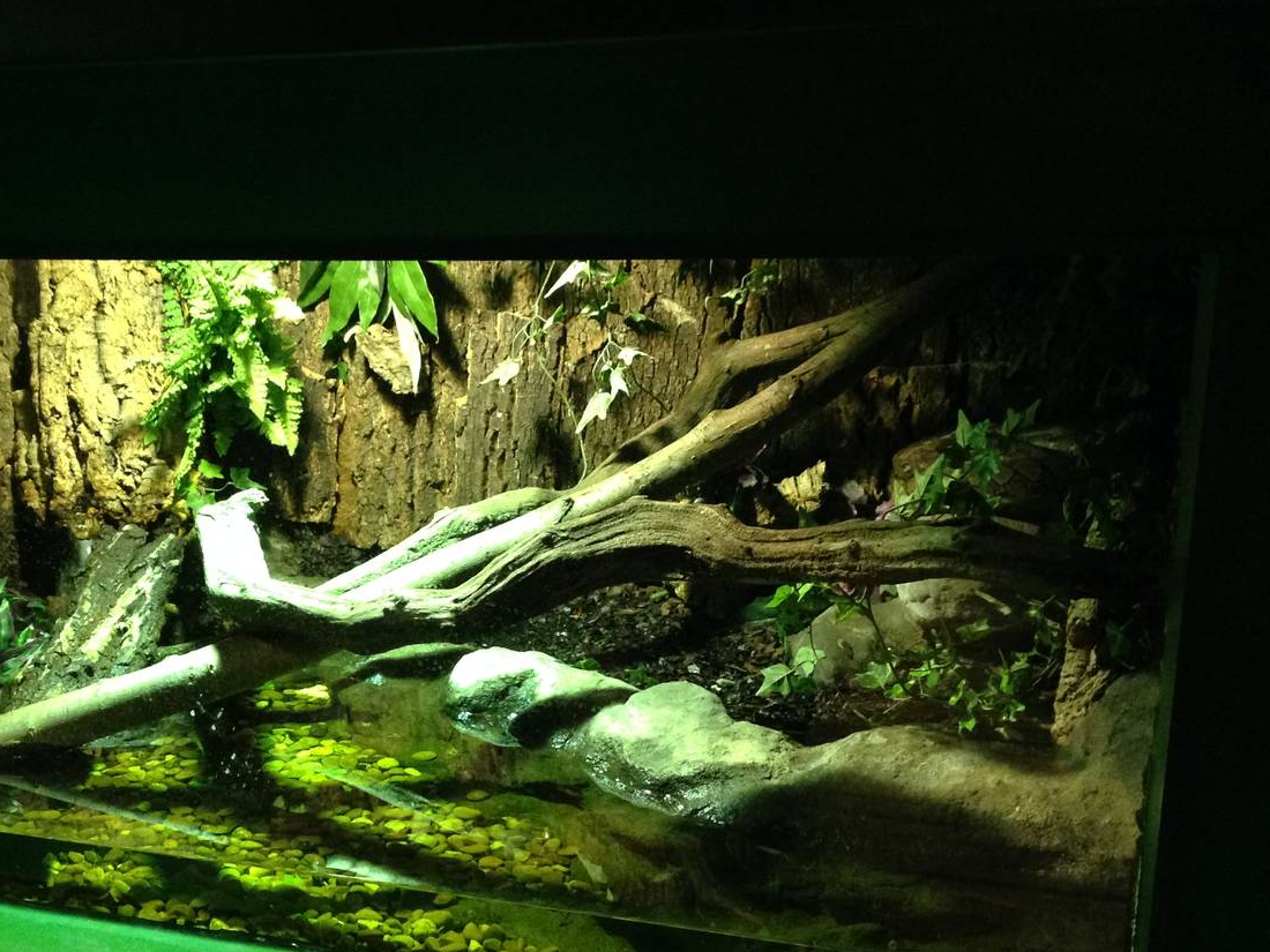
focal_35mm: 48
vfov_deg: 30.1
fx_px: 1761
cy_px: 632
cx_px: 393
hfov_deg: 39.1
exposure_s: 1/20
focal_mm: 4.12
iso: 320
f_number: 2.4
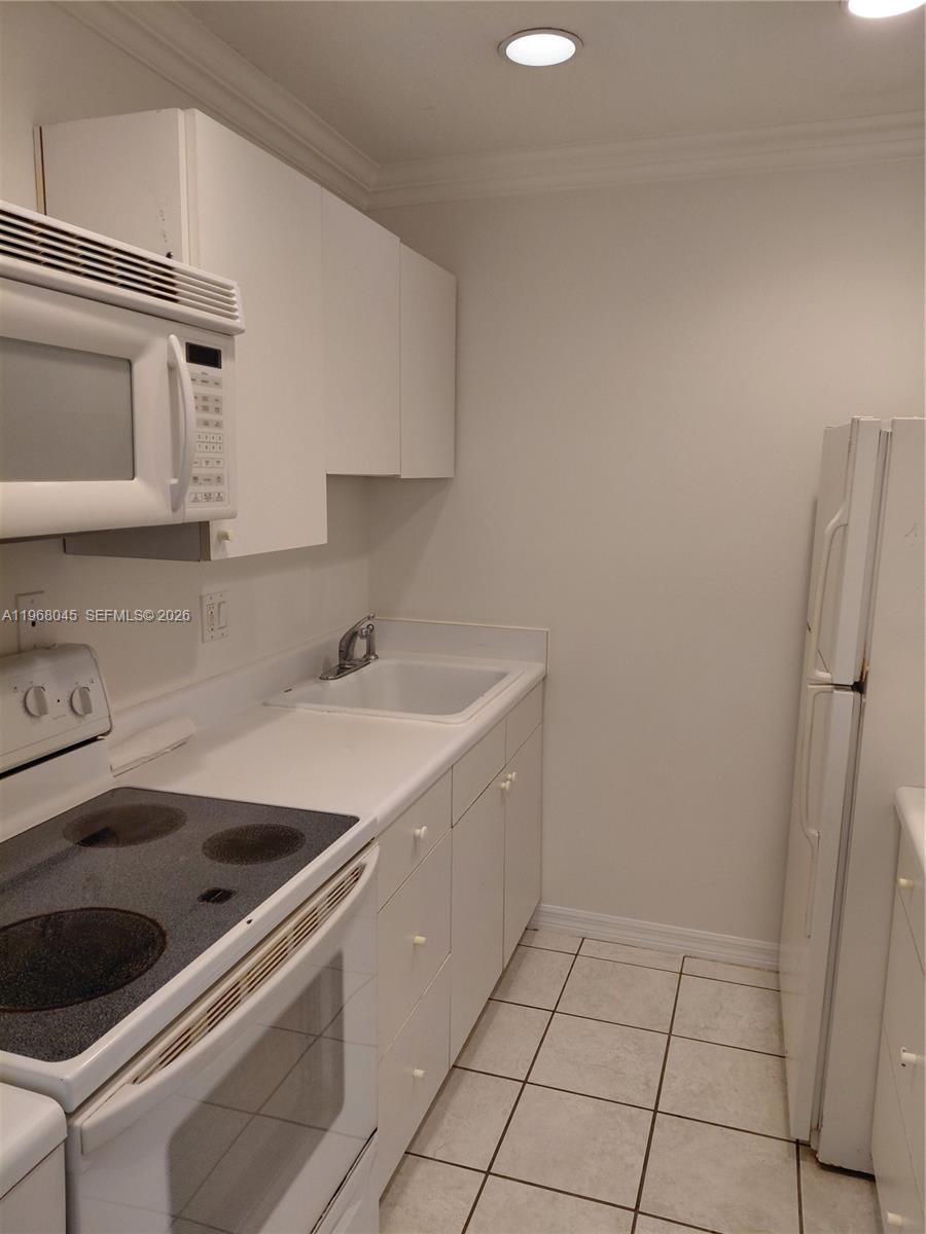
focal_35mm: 25
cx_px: 463
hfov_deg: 54.9
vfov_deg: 69.4
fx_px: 892
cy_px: 617
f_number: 1.8
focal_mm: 4.69
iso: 200
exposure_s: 1/120
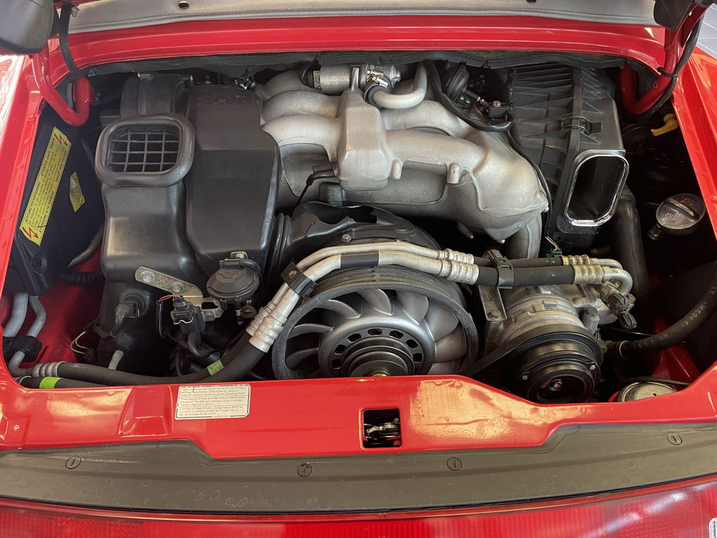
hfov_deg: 69.4
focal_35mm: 25
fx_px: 518
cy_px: 269
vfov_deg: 54.9
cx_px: 358
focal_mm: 5.1
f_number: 1.6
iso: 320
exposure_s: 1/60
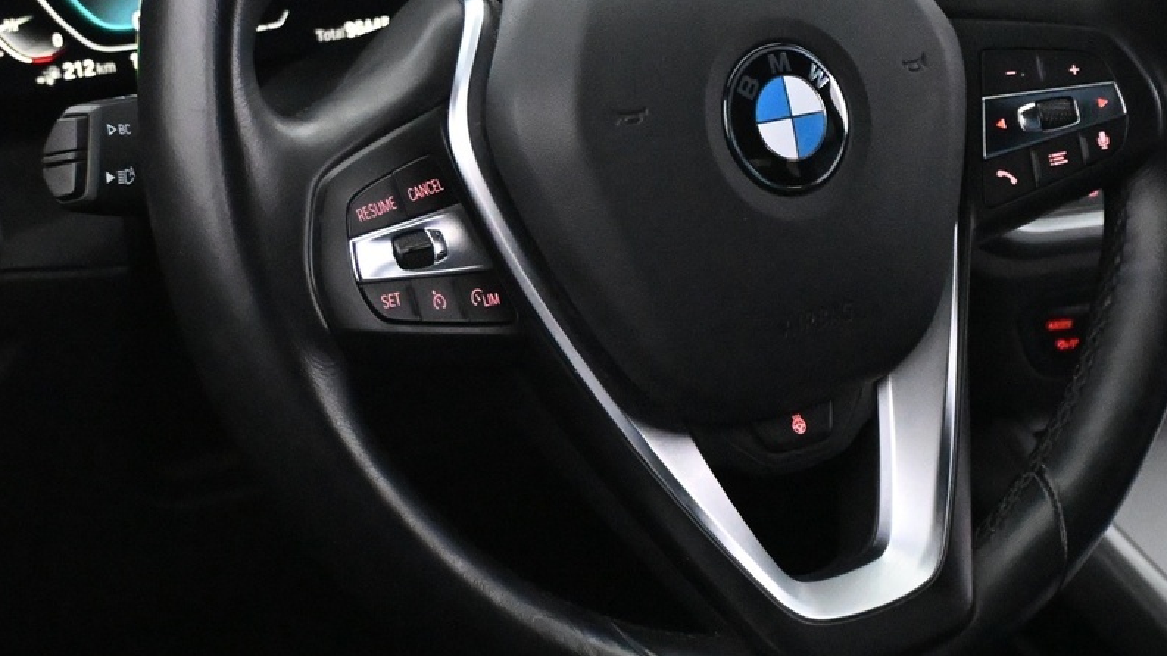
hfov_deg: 26.8
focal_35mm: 79
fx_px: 2432
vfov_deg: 15.3
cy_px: 135
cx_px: 809
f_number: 4.2
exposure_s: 1/60
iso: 9000
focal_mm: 24.5
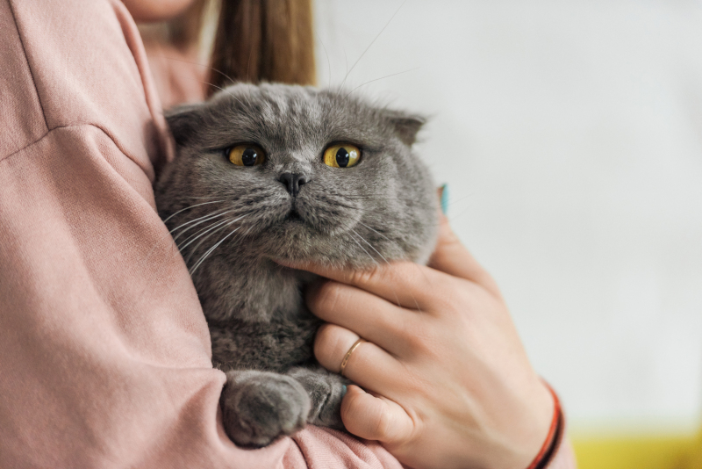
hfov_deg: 10.3
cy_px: 234
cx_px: 351
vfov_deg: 6.9
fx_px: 3901
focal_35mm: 200
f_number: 2.8
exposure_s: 1/160
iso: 800
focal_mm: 200
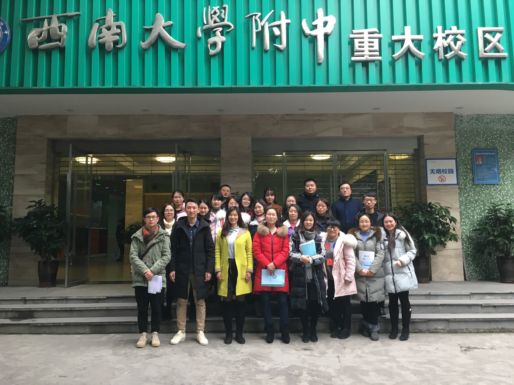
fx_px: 431
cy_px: 192
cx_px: 257
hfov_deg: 61.7
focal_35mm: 29
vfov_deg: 48.2
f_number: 2.2
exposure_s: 1/33
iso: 40
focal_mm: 4.15
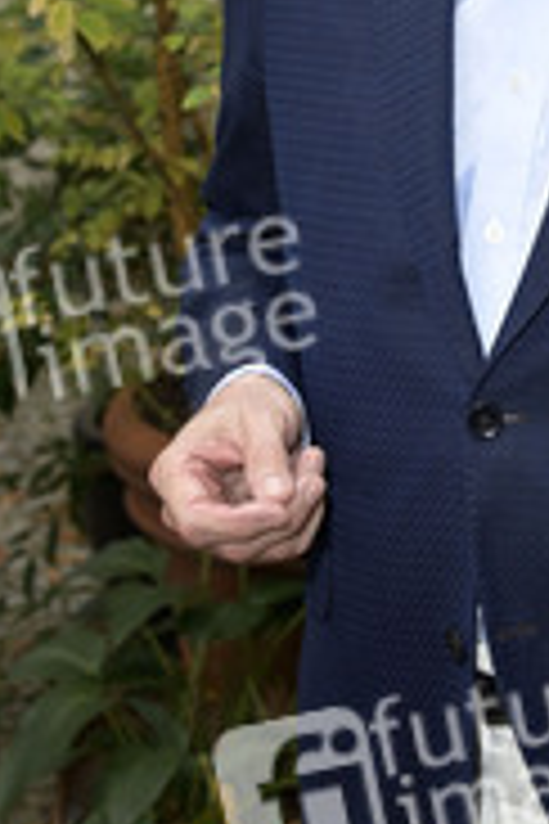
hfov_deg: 14.0
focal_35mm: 96
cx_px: 576
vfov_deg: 20.8
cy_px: 99
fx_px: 2196
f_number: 4.5
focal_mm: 44
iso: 500
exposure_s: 1/200
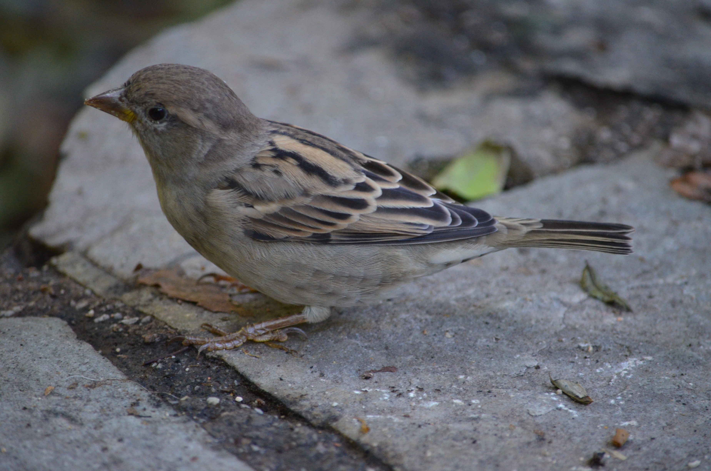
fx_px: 6504
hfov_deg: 6.3
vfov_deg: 4.1
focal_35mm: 330
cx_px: 356
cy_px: 236
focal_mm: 220
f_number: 5.3
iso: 1600
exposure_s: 1/80
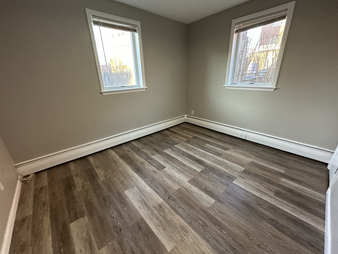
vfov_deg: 85.7
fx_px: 137
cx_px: 169
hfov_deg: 102.1
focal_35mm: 14
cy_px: 127
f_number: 2.2
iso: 400
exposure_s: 1/60
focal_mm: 2.22
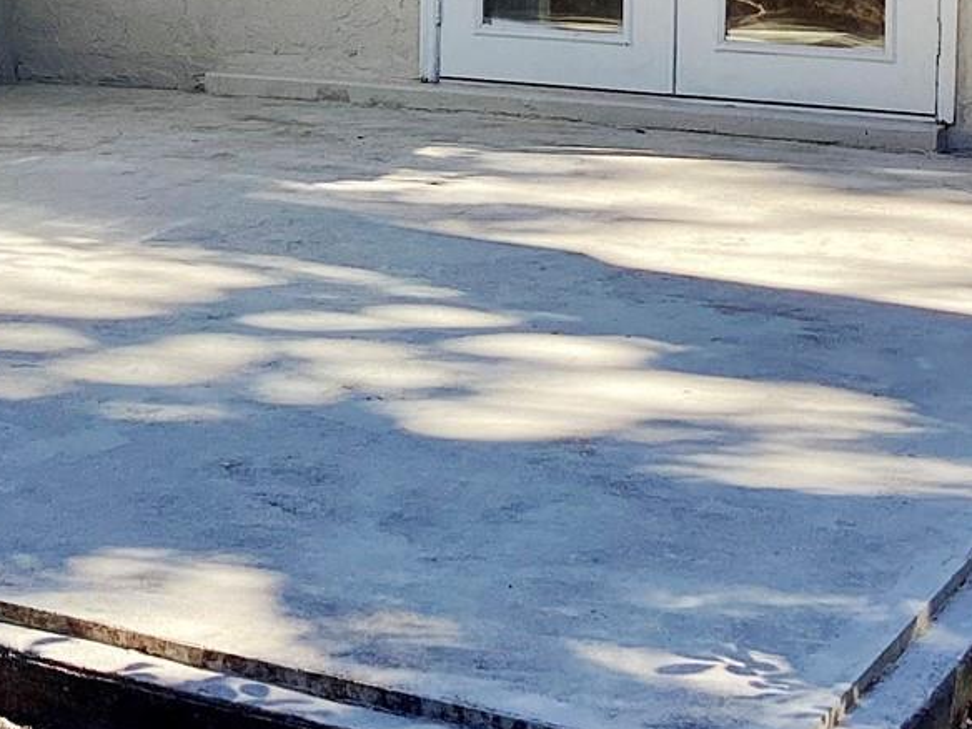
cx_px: 245
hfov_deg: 22.8
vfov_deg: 16.9
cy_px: -25
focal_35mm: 85
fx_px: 2387
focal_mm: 3.3
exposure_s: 1/522
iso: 25
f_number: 2.4
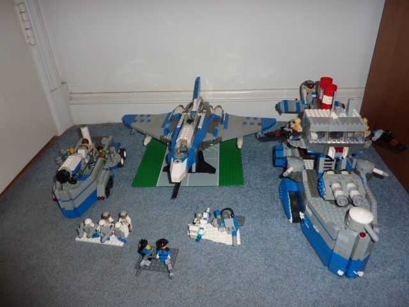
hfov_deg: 69.4
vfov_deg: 54.9
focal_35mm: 25
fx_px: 295
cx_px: 204
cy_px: 154
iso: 100
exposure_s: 1/30
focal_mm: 4.1
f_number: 3.3
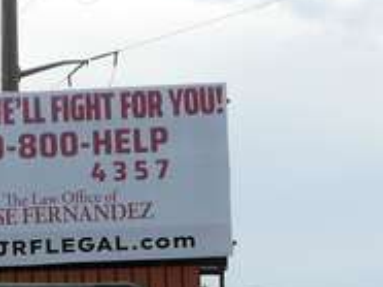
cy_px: 291
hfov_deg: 8.5
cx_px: -235
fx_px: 2519
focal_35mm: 228
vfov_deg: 6.5
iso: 100
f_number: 5.6
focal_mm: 8.8
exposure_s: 1/400
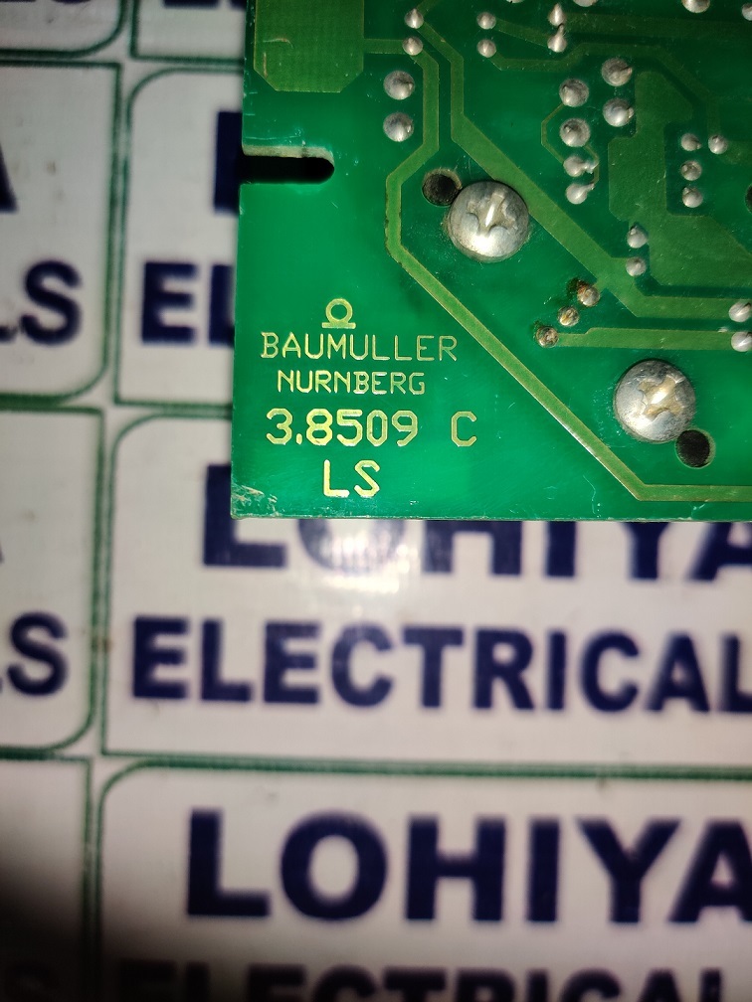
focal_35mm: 27
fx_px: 782
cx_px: 376
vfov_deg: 65.3
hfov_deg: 51.4
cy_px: 501
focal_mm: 4.75
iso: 200
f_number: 1.65
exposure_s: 1/100
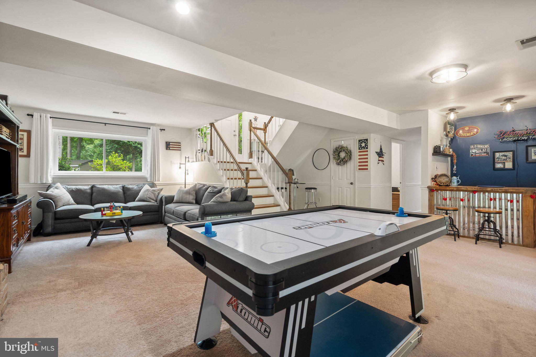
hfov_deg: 96.7
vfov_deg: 73.7
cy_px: 178
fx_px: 238
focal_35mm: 16
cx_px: 268
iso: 500
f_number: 8
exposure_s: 1/2.5
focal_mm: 16
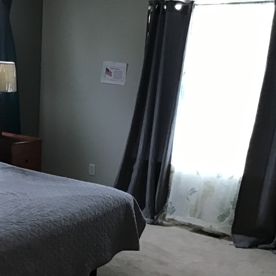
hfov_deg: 30.0
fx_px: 505
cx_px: 65
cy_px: 163
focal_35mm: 56
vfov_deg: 30.5
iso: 200
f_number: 2.4
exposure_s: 1/20
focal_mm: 3.3
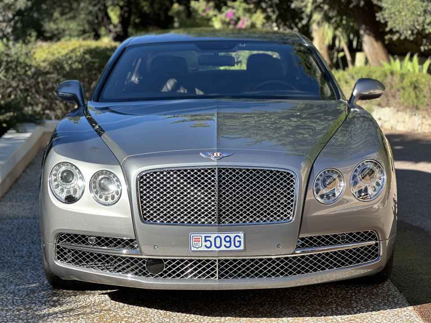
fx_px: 959
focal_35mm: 77
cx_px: 216
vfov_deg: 19.1
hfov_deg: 25.3
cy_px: 162
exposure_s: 1/238
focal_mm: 9
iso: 25
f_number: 2.8
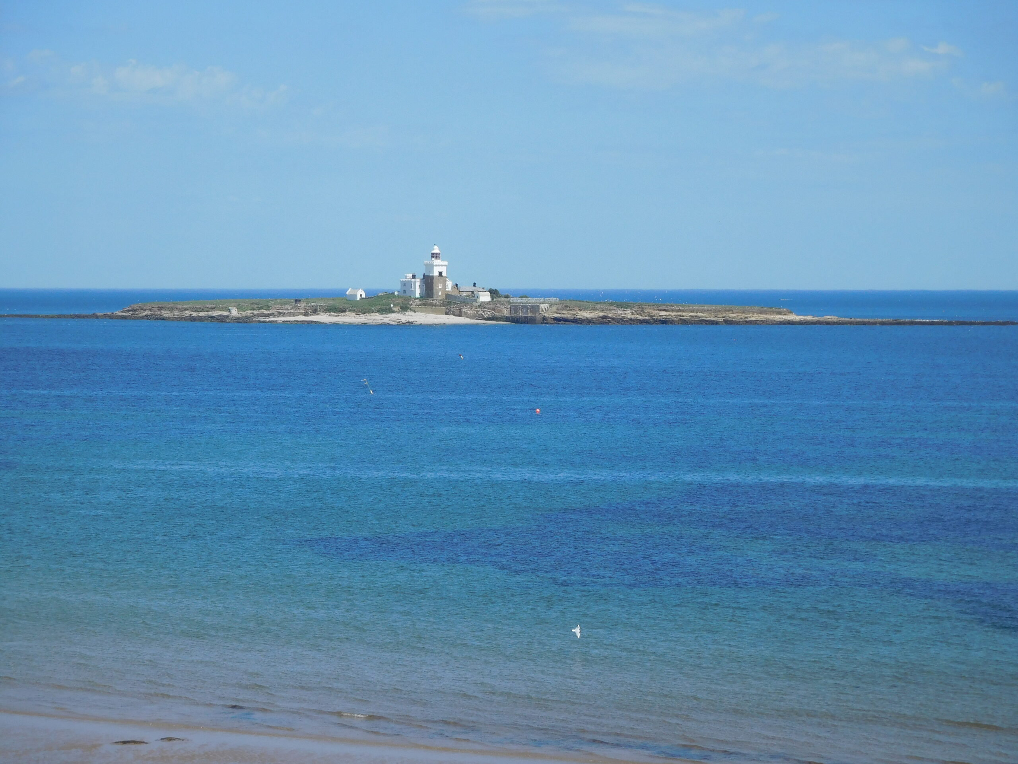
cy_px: 382
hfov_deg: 17.6
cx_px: 509
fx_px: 3294
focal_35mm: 112
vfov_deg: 13.2
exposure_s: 1/1000
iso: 125
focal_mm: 20
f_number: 4.9
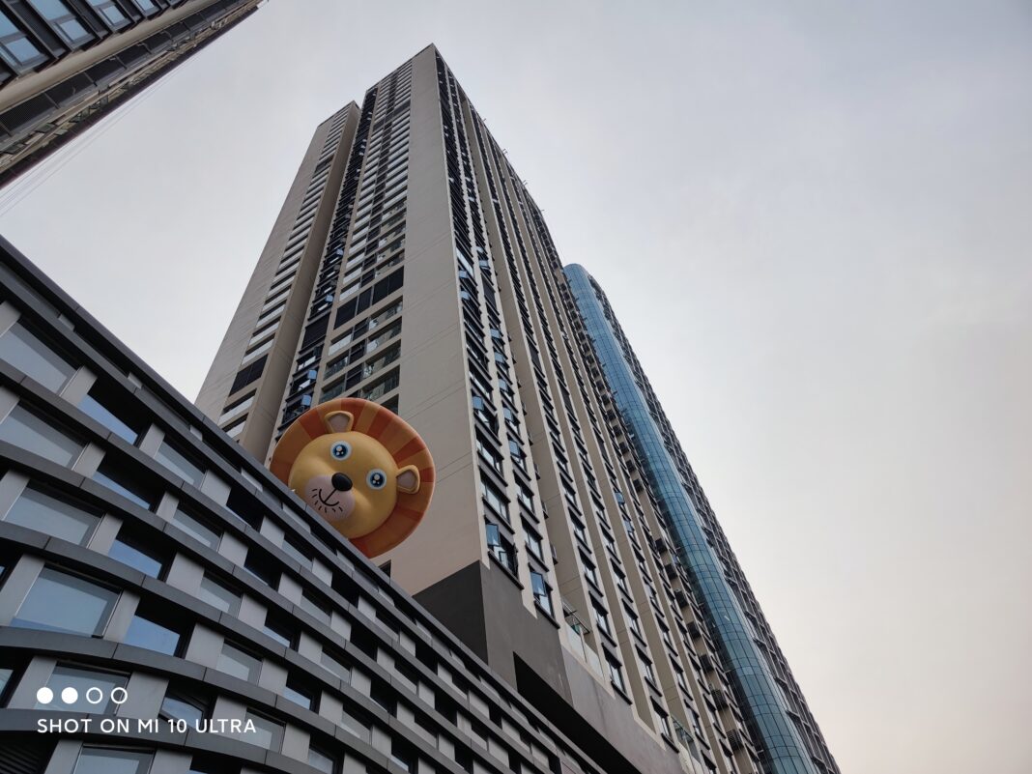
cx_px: 516
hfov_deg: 69.4
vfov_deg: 54.9
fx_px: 745
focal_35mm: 25
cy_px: 387
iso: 50
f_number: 1.85
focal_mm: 6.78
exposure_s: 1/1051
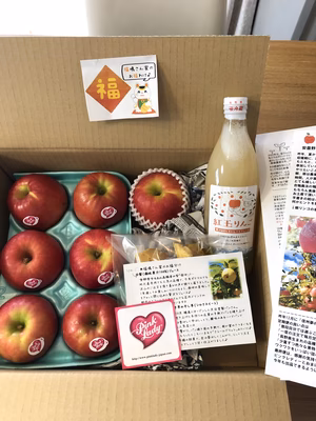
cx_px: 158
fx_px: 341
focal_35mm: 28
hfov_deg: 49.7
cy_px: 210
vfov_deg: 63.4
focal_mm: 4
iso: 80
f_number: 1.8
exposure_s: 1/15
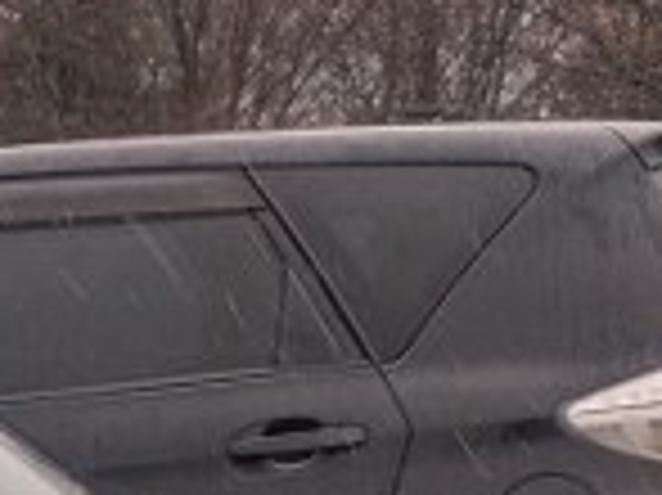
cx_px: -988
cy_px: 1012
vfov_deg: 10.0
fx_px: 2599
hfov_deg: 11.6
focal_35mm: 136
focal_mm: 5.43
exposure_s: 1/370
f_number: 1.89
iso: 52
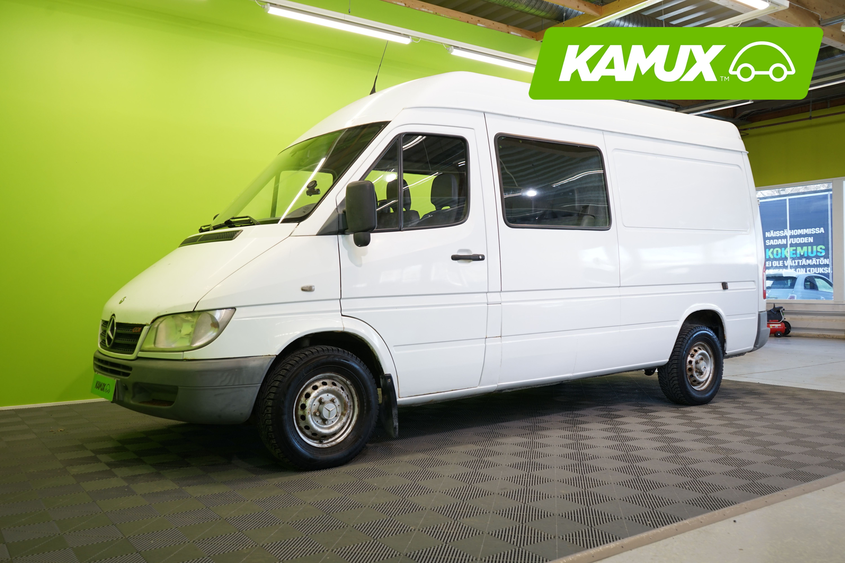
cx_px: 422
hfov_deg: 60.3
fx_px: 728
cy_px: 282
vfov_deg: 42.3
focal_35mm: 31
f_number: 5.6
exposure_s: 1/30
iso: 400
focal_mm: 31
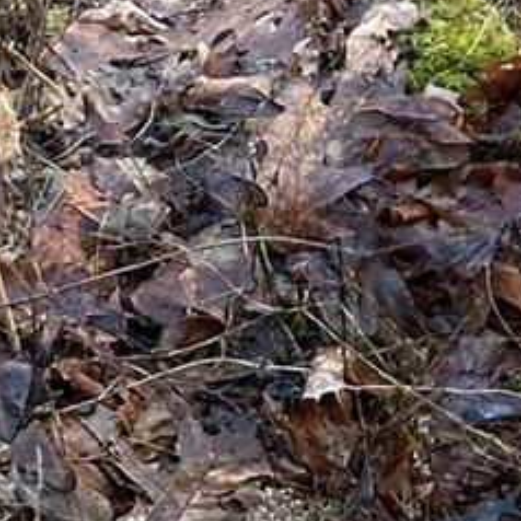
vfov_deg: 6.3
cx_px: 1132
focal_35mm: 274
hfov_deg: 6.2
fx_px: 4666
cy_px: -245
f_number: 1.78
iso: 80
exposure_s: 1/121
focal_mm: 6.86
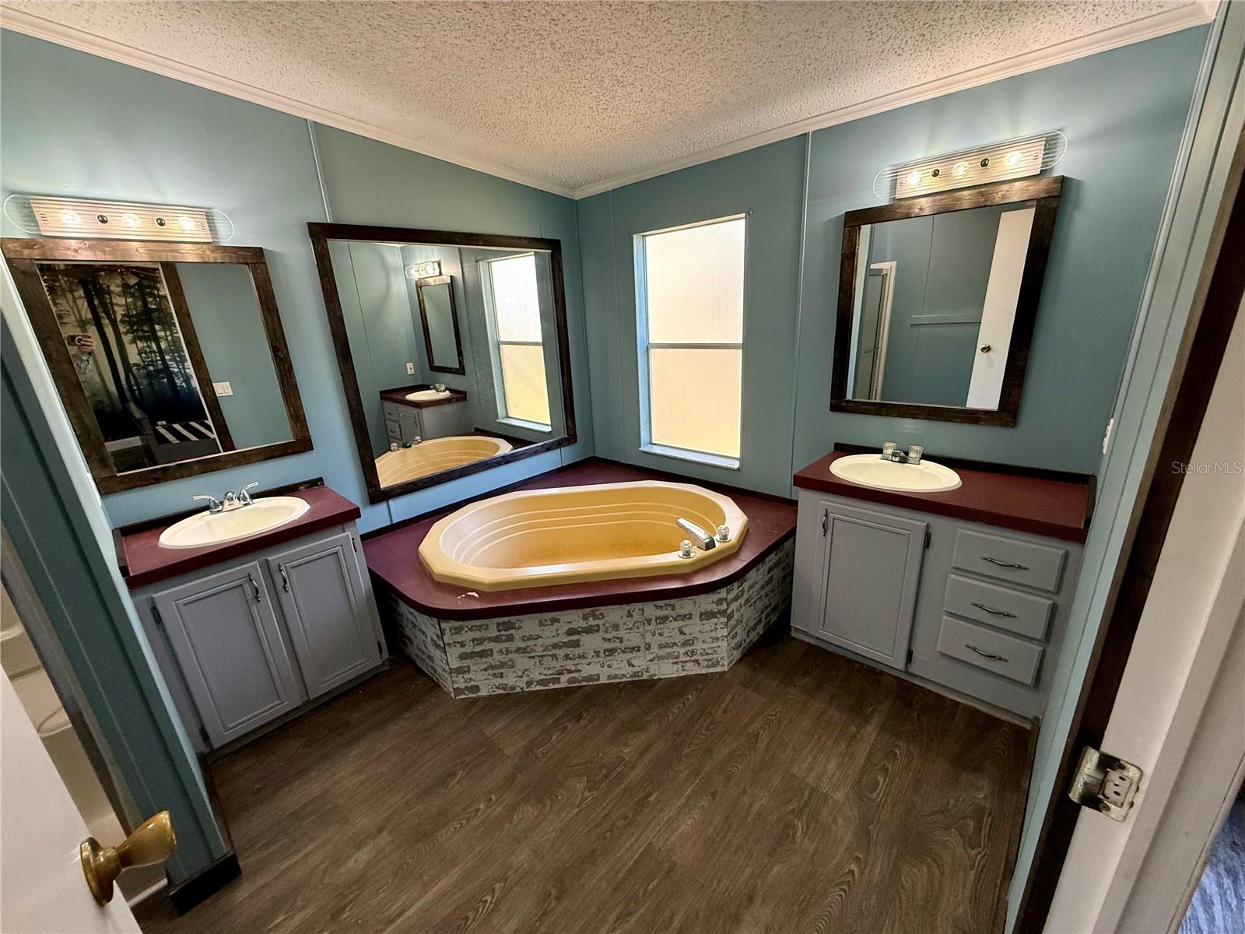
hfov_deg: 102.1
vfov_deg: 85.7
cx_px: 622
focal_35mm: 14
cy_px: 467
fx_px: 504
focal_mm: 2.22
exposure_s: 1/120
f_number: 2.2
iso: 200
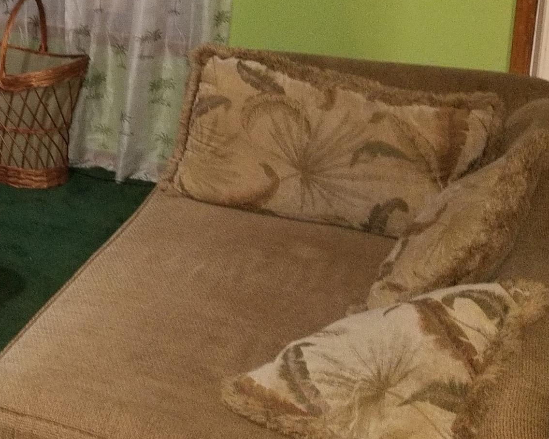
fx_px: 1089
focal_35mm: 67
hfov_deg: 24.9
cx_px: -148
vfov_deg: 21.8
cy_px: -18
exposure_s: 1/10
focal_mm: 4.25
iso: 320
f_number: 1.7
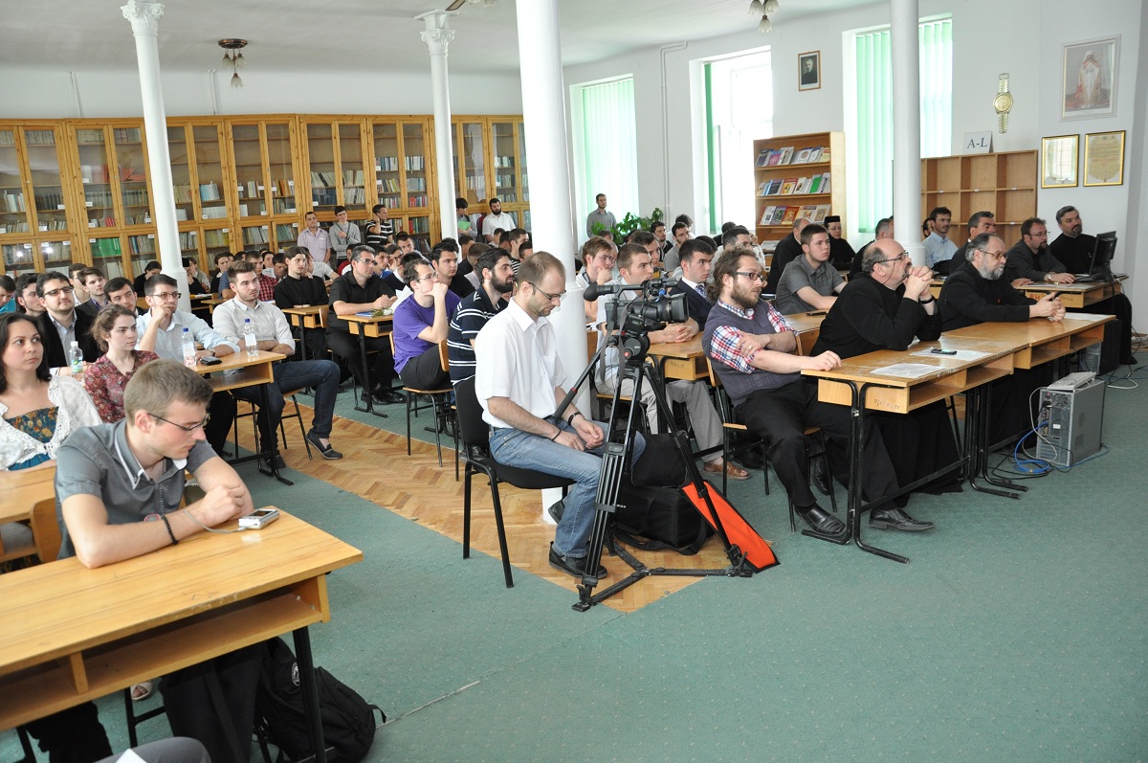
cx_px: 574
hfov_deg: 67.4
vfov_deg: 47.8
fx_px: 860
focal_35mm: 27
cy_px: 382
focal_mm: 18
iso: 800
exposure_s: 1/60
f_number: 5.6
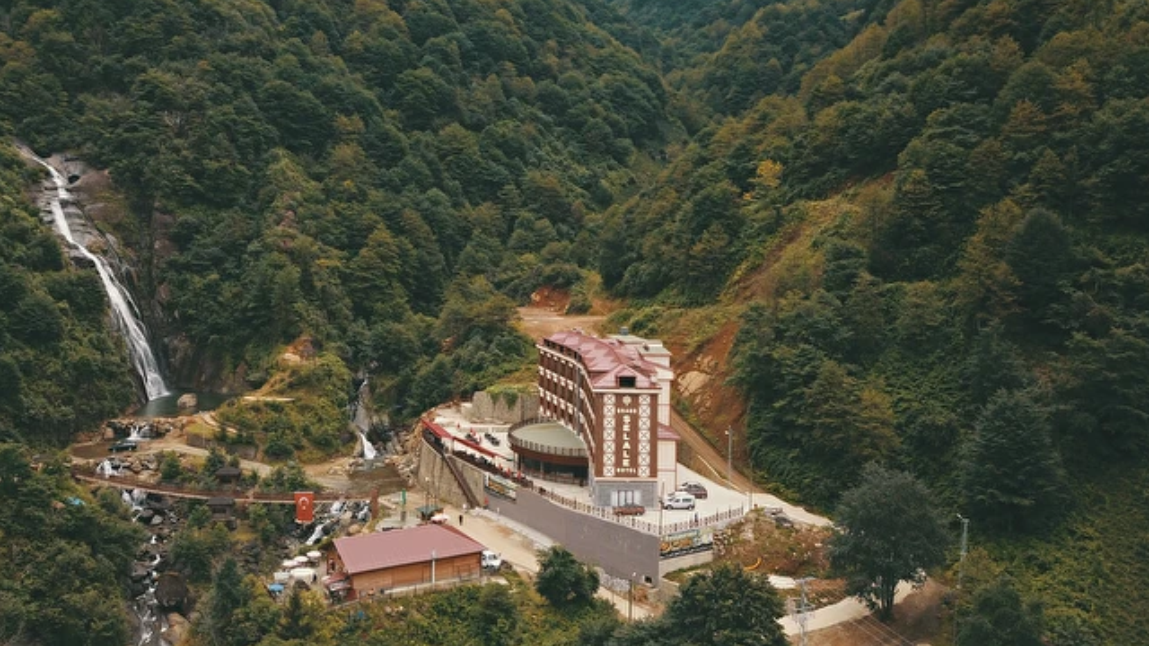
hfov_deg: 57.9
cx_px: 513
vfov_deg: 34.5
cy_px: 260
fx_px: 1036
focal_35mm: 34
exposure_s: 1/171
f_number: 2.2
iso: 100
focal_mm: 4.73
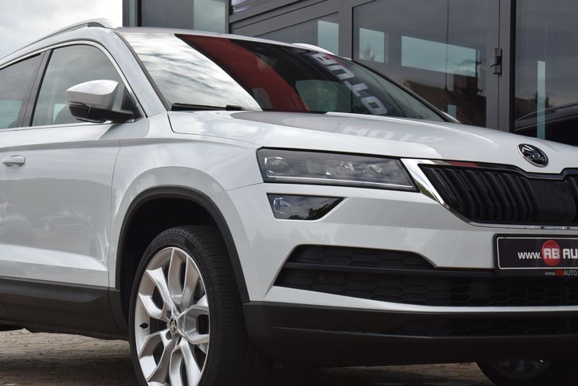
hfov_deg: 27.3
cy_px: 217
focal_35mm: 74
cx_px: 279
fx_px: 1189
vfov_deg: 18.4
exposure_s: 1/400
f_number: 10
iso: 500
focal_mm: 52
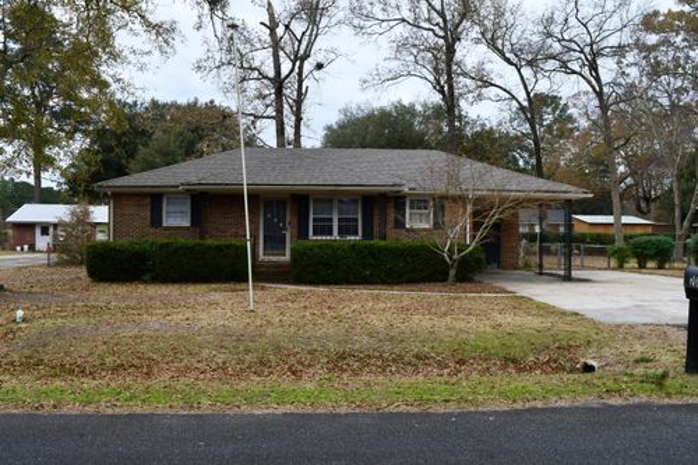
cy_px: 232
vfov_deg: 39.9
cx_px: 349
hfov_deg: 57.2
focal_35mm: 33
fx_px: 640
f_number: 10
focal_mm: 22
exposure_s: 1/400
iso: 800
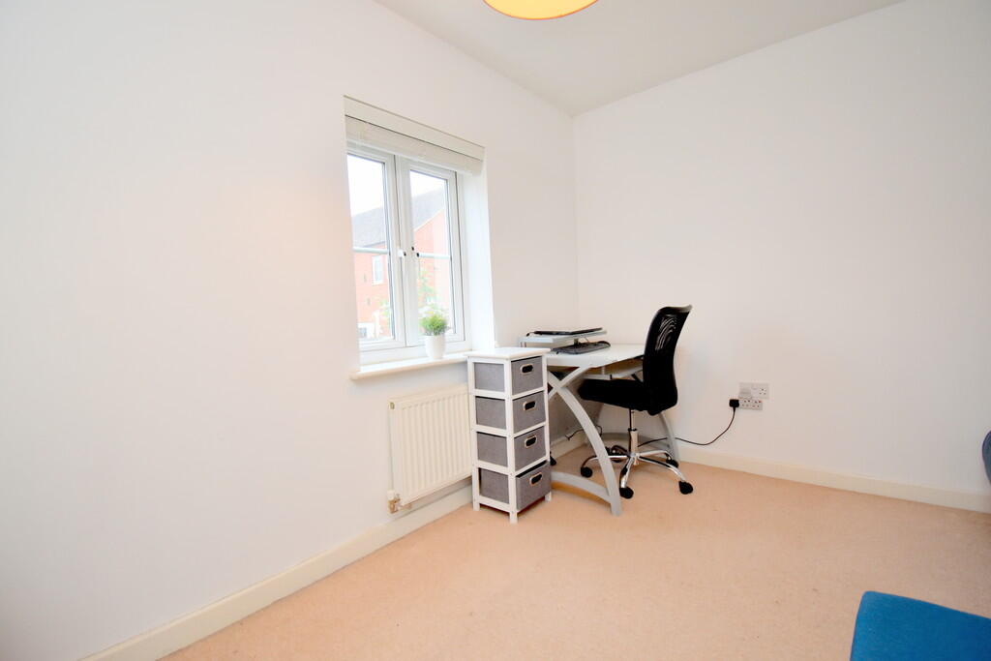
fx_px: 413
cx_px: 496
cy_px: 330
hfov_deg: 100.4
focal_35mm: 15
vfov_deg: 77.3
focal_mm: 10
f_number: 4.5
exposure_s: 1/125
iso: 800
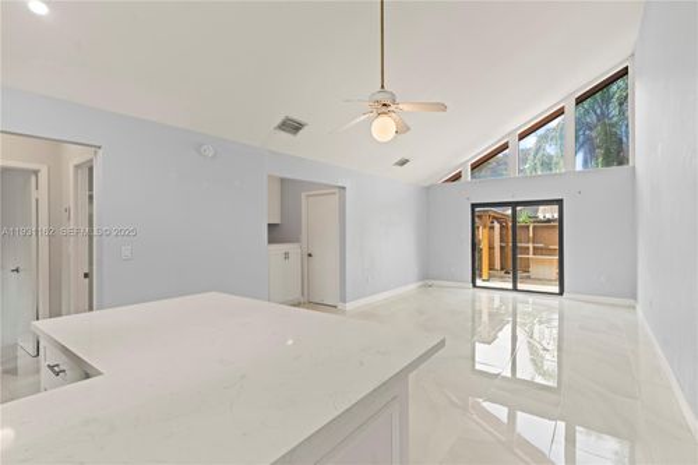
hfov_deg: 93.3
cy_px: 232
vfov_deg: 70.4
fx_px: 329
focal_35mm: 17
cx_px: 349
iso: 250
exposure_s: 1/15
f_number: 8
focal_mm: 17
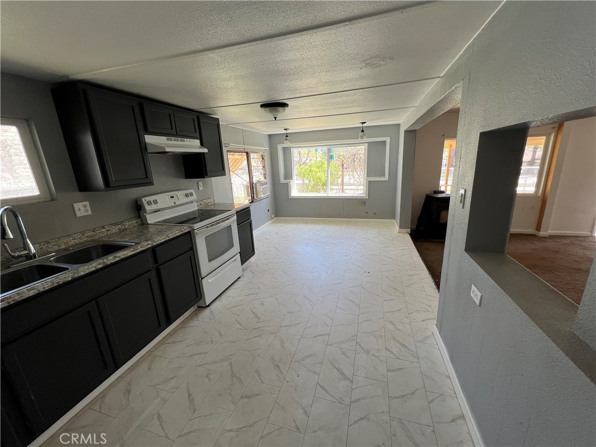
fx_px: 224
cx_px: 298
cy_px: 224
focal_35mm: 13
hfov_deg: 106.2
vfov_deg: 89.9
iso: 50
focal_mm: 1.57
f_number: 1.8
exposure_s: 1/99
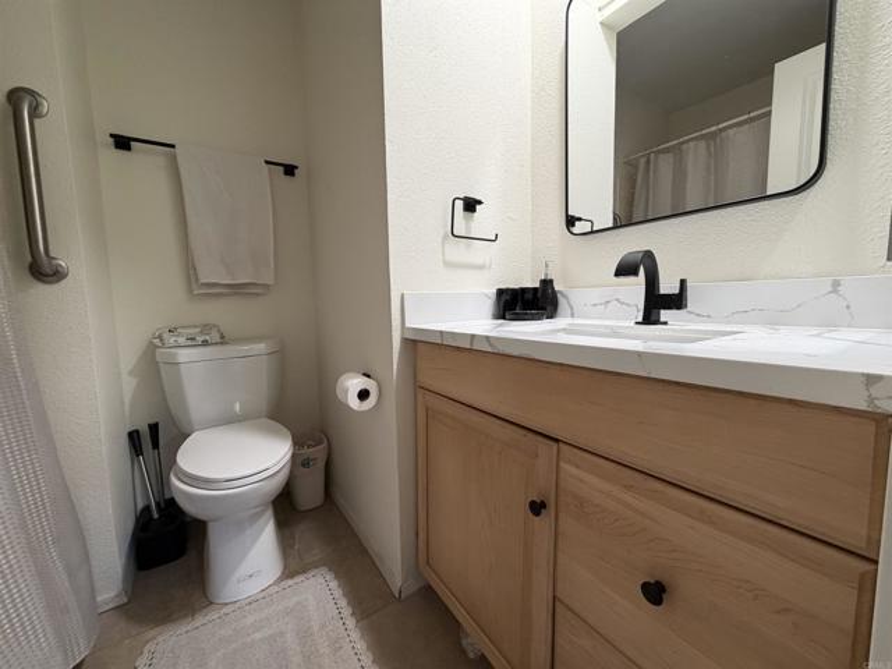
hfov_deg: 102.1
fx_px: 361
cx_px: 446
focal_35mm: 14
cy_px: 334
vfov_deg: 85.7
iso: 200
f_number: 2.2
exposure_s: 1/60
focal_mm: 2.22
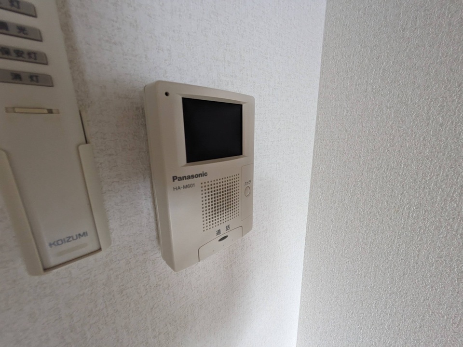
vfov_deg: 85.7
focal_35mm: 14
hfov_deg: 102.1
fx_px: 187
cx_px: 232
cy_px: 174
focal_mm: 1.83
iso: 211
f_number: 2.2
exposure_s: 1/60
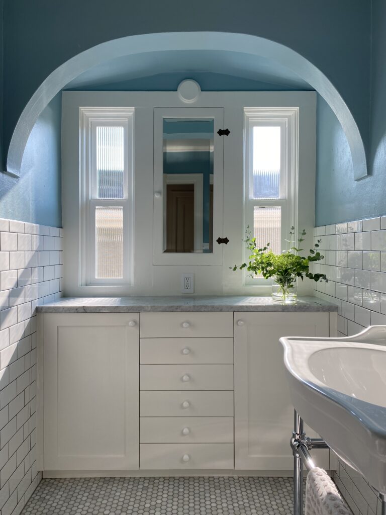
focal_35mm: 26
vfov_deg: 67.3
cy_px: 258
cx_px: 193
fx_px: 387
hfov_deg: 53.1
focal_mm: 4.25
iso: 32
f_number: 1.8
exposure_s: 1/123
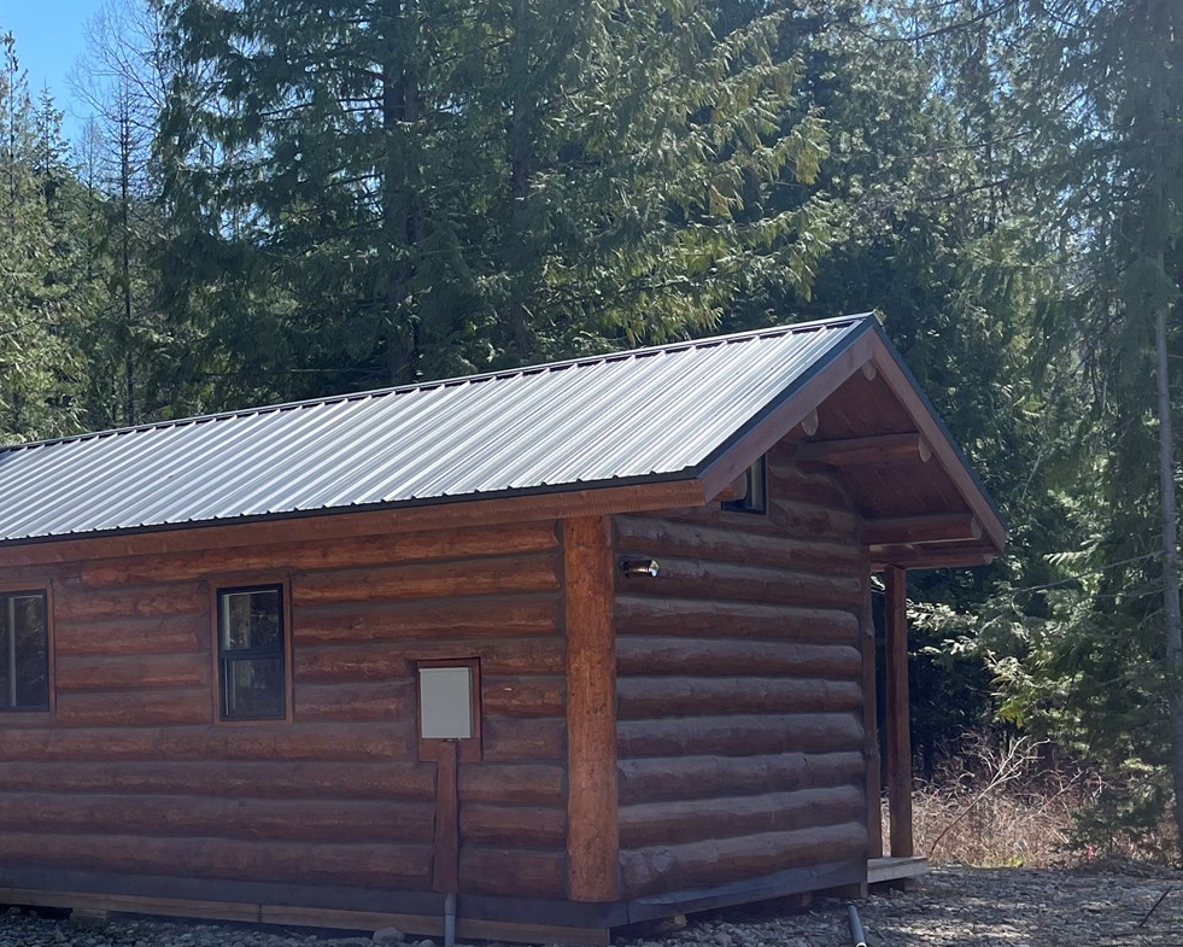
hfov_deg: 34.8
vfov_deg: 28.4
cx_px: 334
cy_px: 637
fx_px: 1856
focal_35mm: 53
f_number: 1.6
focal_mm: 5.1
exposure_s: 1/2062
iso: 50
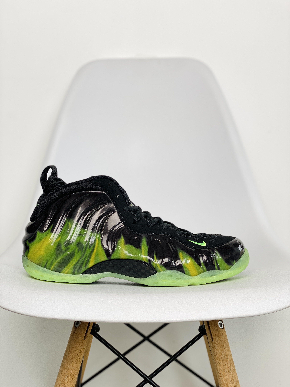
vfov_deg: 36.8
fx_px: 581
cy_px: 194
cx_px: 145
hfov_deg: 28.0
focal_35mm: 52
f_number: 2
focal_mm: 6
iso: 32
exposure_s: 1/100
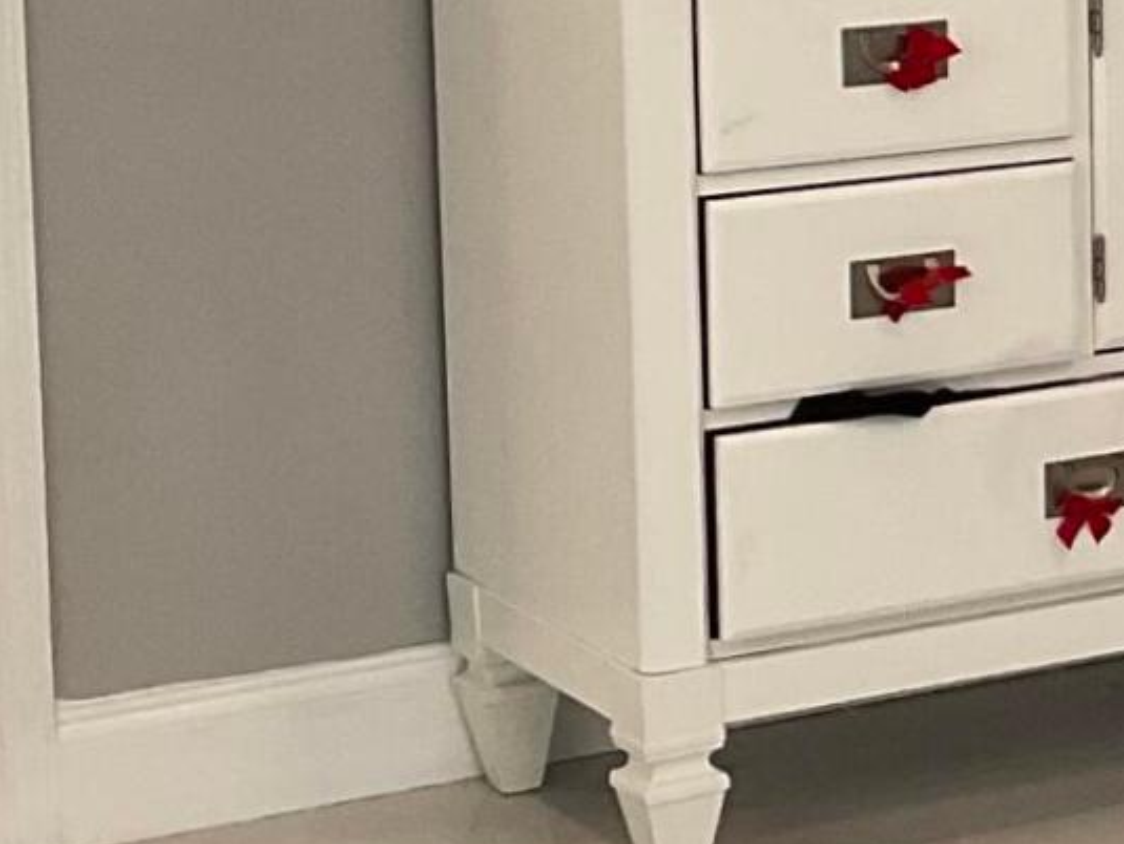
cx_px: 1912
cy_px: 48
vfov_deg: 9.5
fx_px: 5069
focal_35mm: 156
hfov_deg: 11.8
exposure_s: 1/60
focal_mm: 3
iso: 40
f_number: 1.8
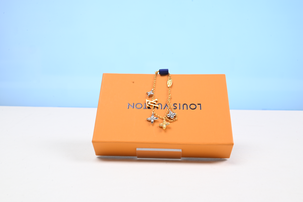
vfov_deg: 33.4
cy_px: 101
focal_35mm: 40
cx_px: 152
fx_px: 337
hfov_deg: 48.4
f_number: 16
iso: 100
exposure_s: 1/2
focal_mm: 40
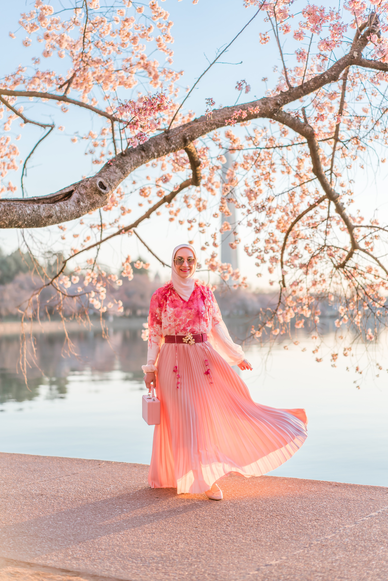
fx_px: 889
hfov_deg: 24.6
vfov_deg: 36.2
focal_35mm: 55
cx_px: 194
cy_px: 290
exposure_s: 1/1000
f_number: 2
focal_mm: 55
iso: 100
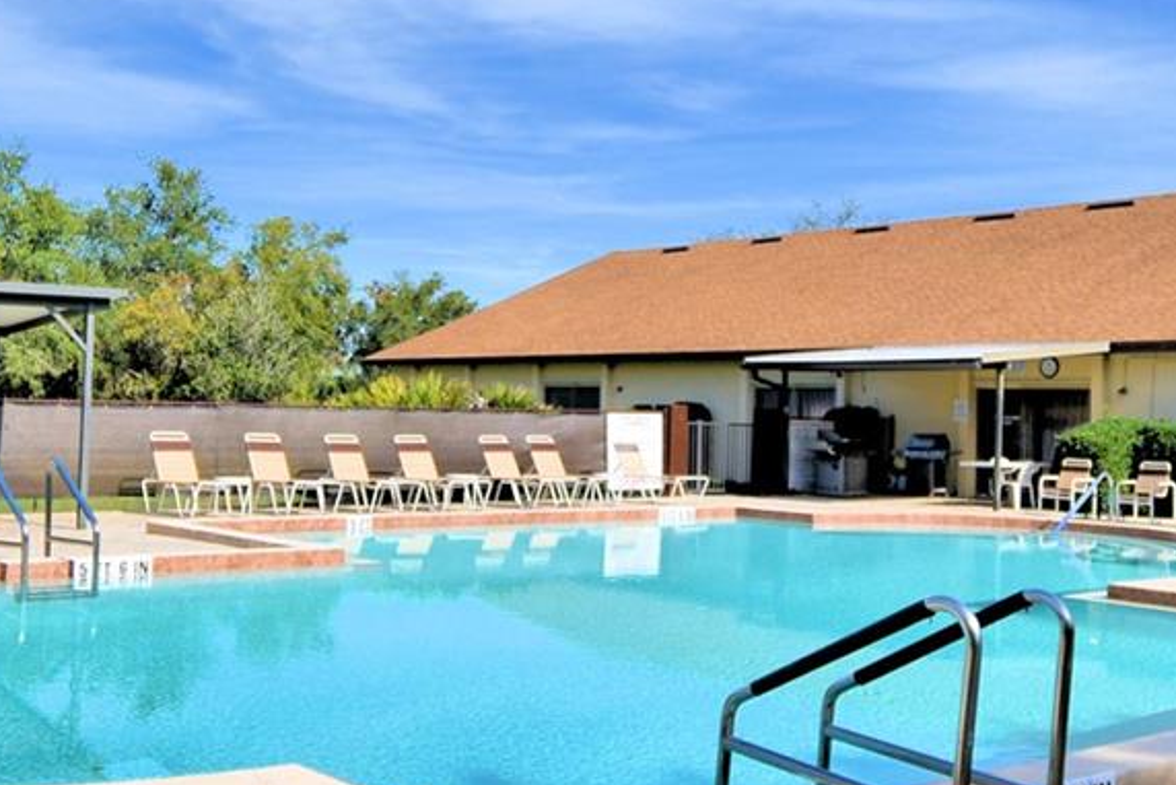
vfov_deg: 31.9
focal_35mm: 42
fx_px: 1372
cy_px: 359
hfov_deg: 46.4
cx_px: 564
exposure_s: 1/1600
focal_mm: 10
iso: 100
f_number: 4.5
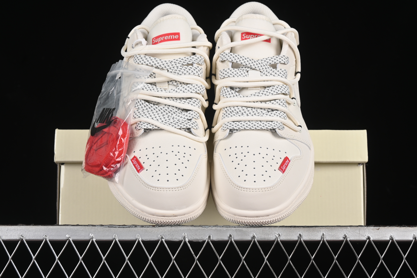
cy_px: 139
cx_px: 208
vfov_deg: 18.2
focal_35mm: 75
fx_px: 869
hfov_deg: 27.0
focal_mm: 50
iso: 160
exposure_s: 1/100
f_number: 8
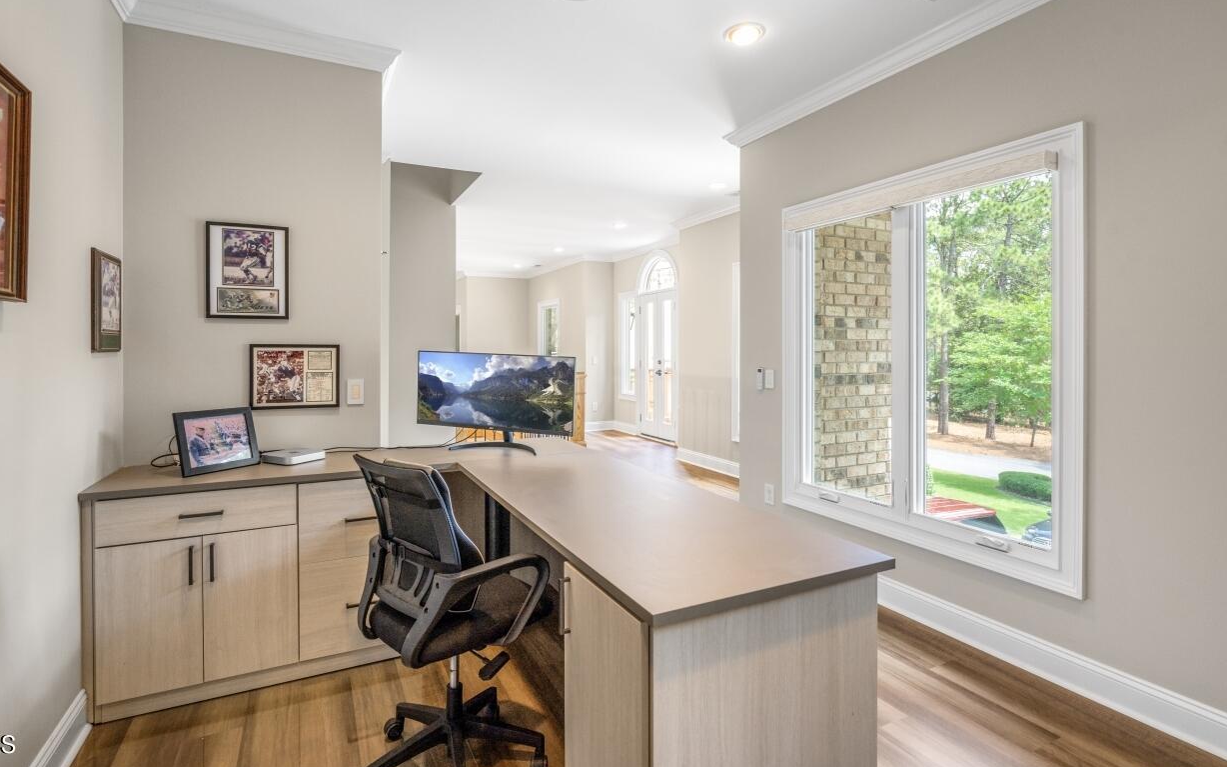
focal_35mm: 17
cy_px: 356
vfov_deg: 67.9
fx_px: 568
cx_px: 589
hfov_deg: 94.3
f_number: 7.1
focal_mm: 16
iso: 500
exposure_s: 1/15
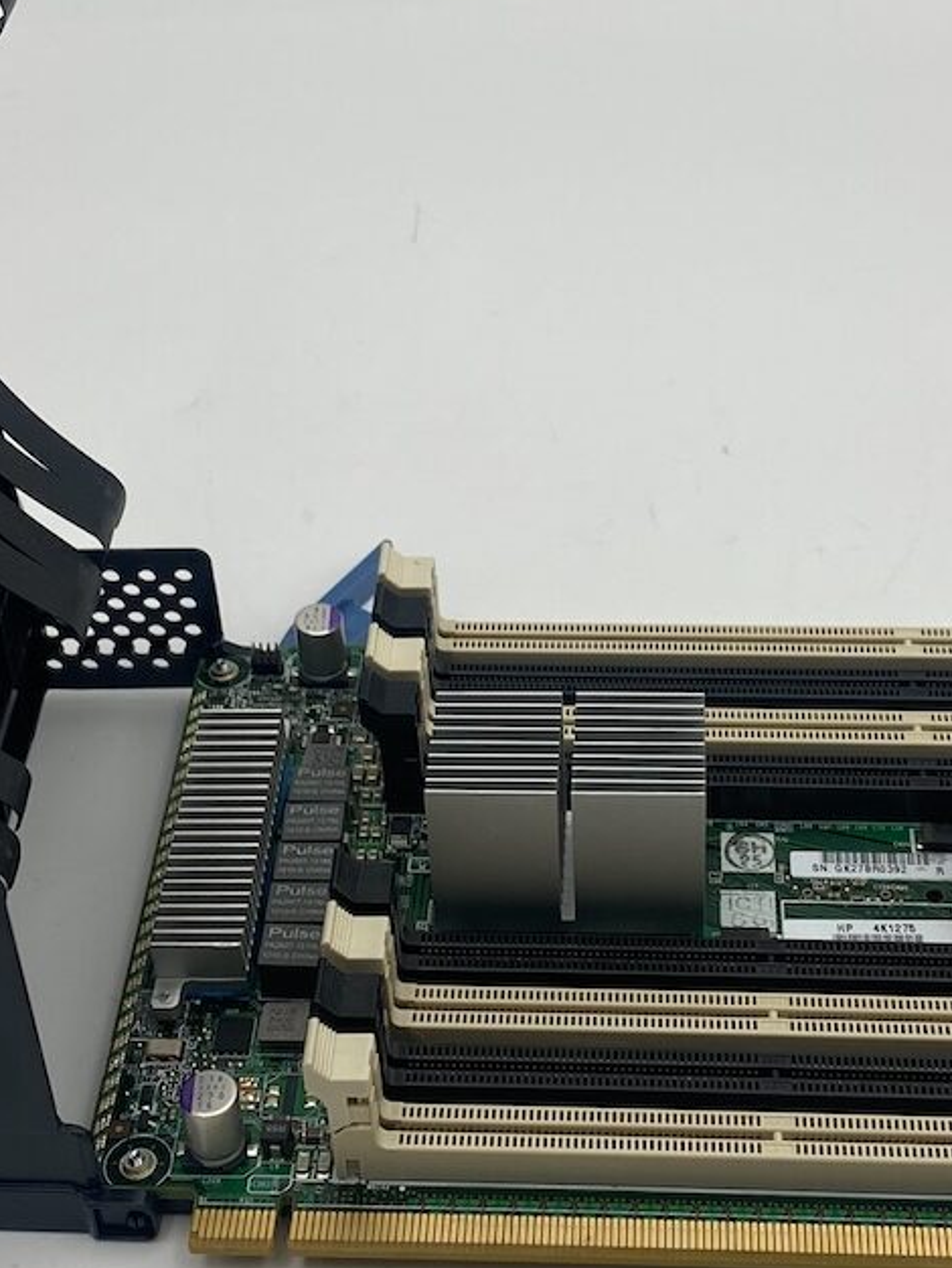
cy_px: 597
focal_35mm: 67
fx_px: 2455
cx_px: 525
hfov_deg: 21.9
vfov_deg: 29.0
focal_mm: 4.25
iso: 32
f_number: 1.8
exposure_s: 1/225
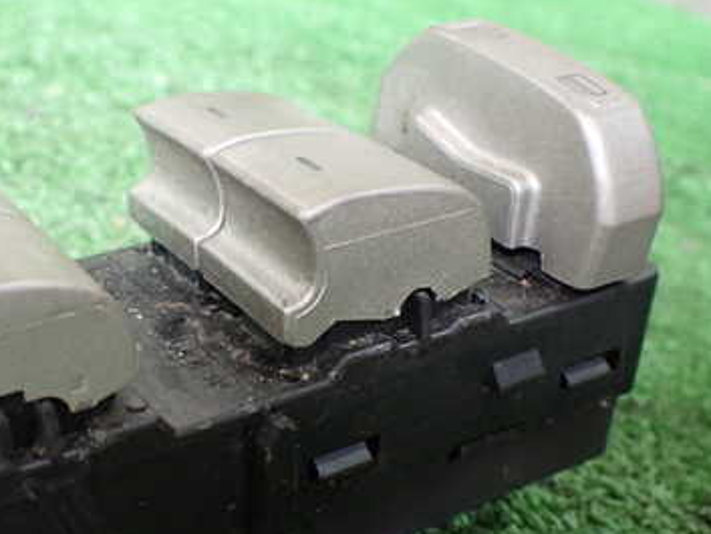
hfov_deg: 36.6
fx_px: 1048
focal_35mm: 51
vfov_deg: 28.5
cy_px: 320
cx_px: 179
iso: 800
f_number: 2.3
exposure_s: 1/125
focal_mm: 5.4
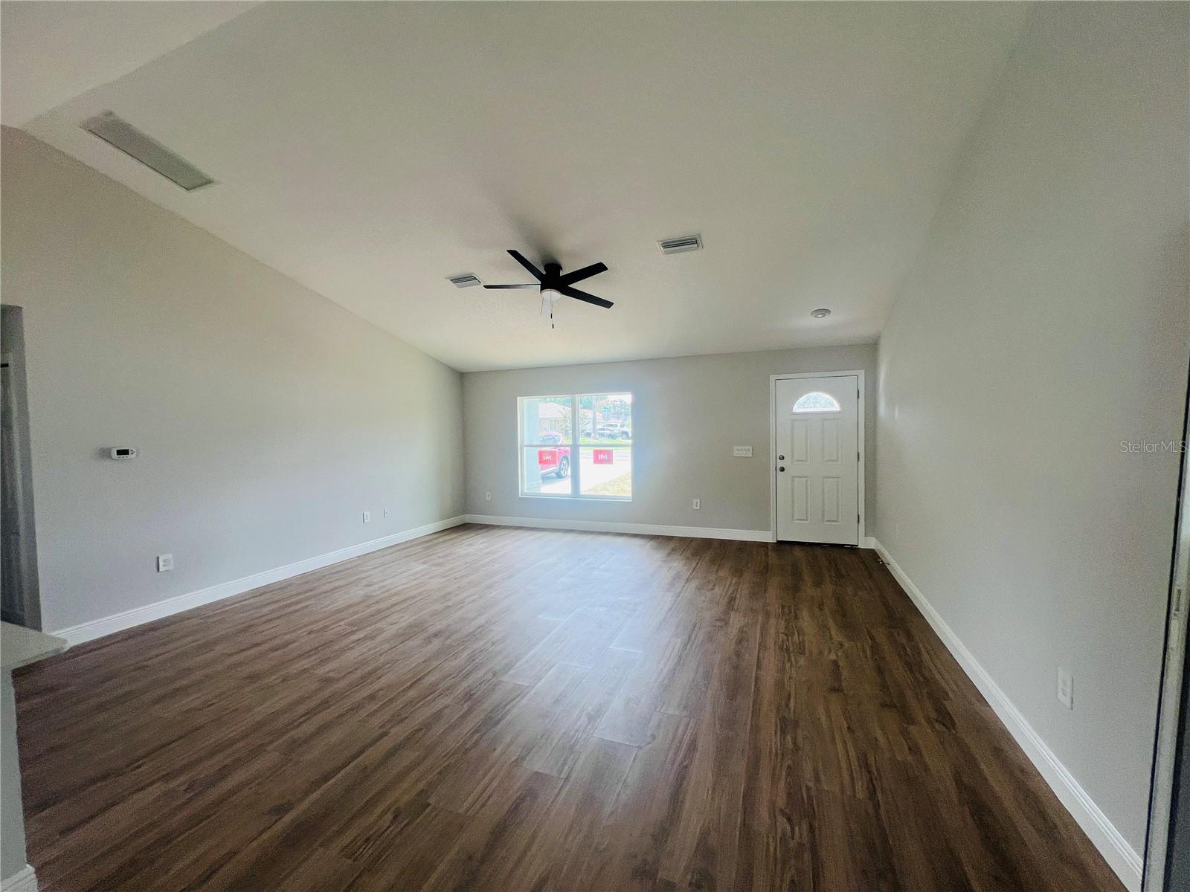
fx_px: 447
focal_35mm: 13
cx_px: 595
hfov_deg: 106.2
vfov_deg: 89.9
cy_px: 446
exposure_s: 1/99
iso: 40
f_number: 1.8
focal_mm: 1.57
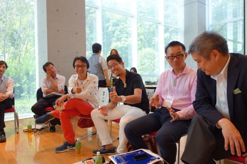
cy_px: 82
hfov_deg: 65.5
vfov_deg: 46.4
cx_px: 124
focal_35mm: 28
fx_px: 192
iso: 125
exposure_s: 1/100
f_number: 2
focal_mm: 10.4
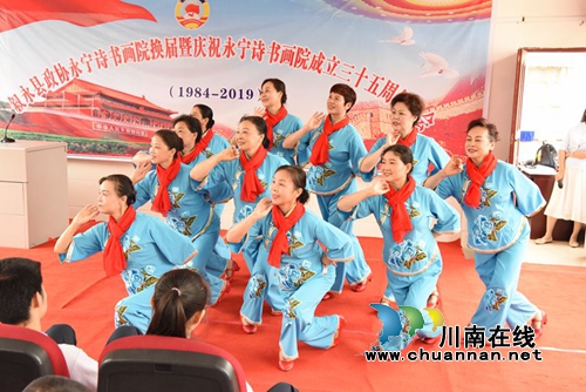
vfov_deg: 30.6
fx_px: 717
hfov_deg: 44.5
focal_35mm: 44
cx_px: 293
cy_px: 196
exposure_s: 1/320
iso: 5000
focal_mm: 44
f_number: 8
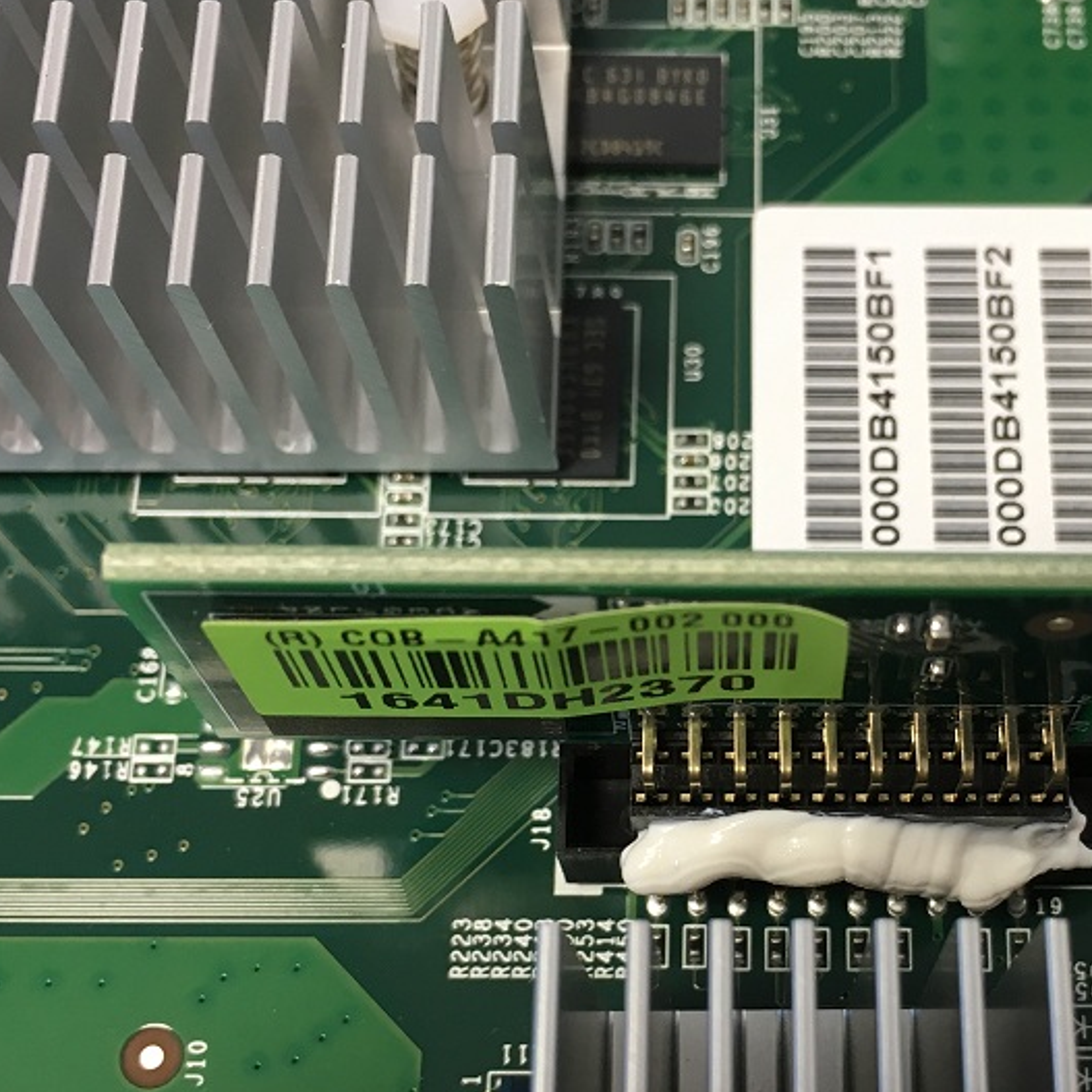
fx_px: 1749
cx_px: 794
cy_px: 698
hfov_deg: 34.1
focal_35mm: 49
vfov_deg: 34.5
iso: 80
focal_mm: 4.15
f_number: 2.2
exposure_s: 1/33
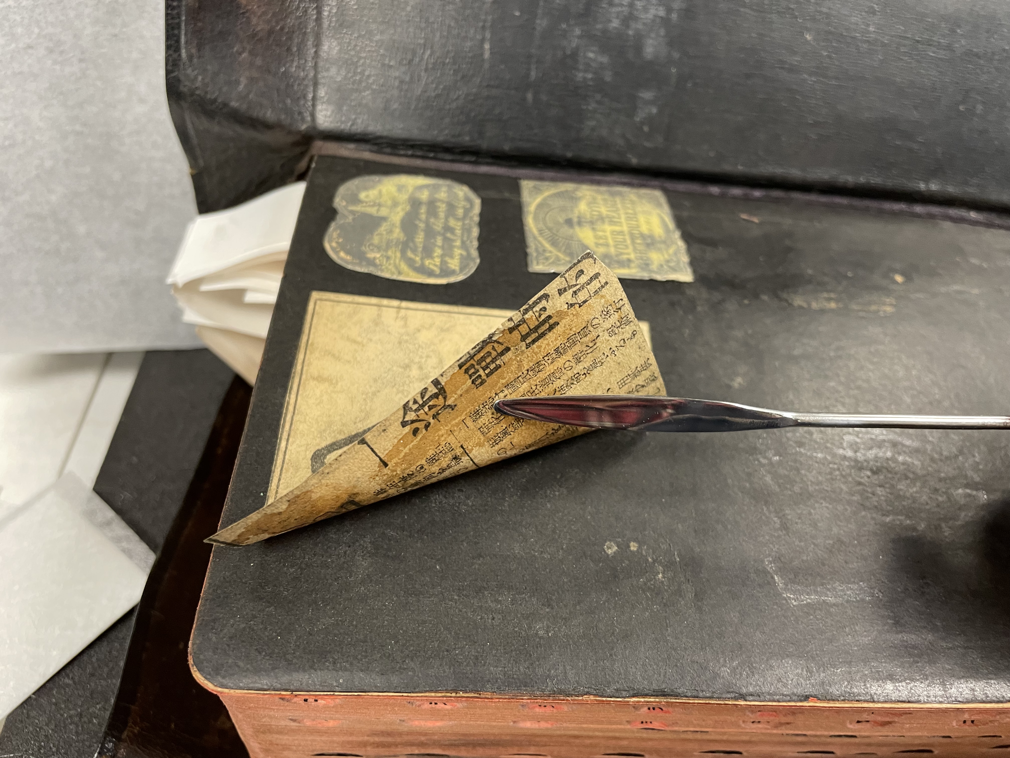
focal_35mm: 26
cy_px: 379
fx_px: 759
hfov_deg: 67.3
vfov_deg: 53.1
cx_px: 505
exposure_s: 1/60
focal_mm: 4.2
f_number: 1.6
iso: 200
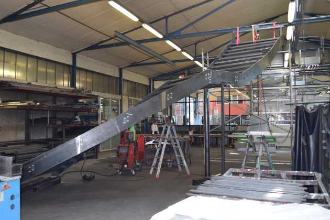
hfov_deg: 61.8
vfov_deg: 43.6
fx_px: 275
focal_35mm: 30
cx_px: 150
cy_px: 115
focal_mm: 18
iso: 720
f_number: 5.6
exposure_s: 1/125
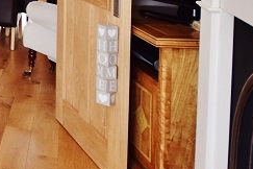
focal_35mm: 61
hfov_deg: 24.8
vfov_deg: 20.2
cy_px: -56
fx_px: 429
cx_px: -132
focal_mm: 10
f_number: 5
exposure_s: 1/100
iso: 400
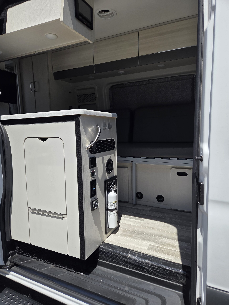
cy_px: 152
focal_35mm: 23
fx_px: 203
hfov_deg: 58.9
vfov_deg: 73.9
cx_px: 114
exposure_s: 1/3608
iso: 80
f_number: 1.8
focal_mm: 5.4
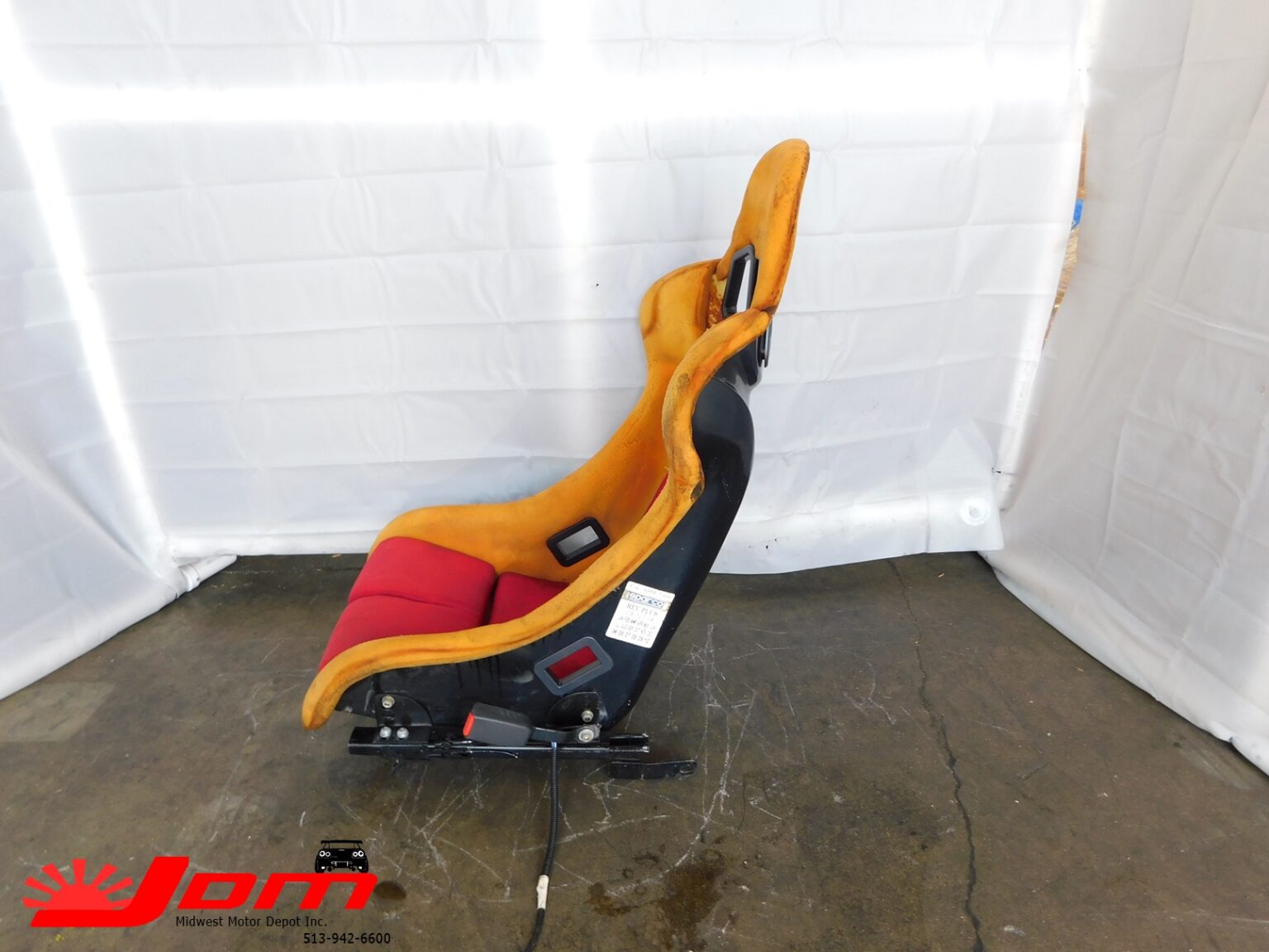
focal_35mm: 23
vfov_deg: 58.9
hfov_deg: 73.9
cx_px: 634
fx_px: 843
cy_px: 476
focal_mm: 4
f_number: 3
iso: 125
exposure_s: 1/30
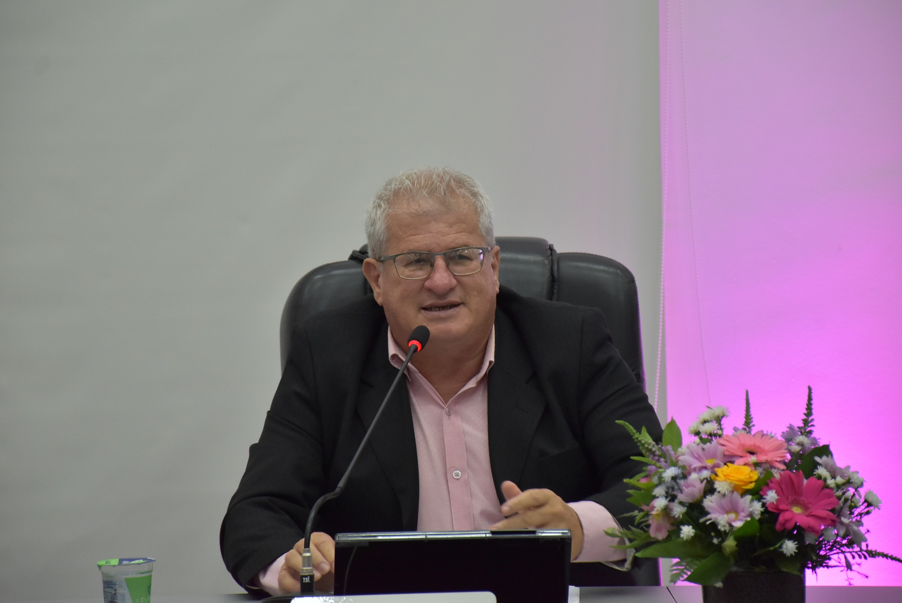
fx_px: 5467
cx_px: 445
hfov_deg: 9.4
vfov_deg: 6.3
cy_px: 291
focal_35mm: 218
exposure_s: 1/125
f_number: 5.6
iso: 1250
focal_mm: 140
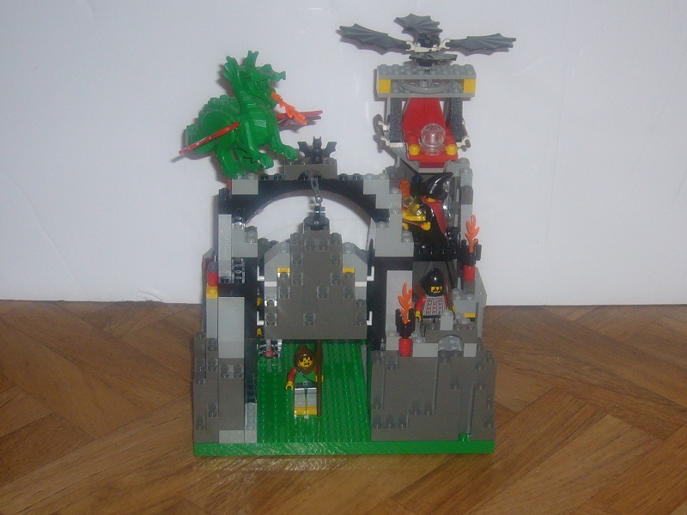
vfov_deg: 21.6
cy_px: 258
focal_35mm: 68
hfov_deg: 28.6
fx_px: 1350
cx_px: 344
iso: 100
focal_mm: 8.3
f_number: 3.3
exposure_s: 1/30
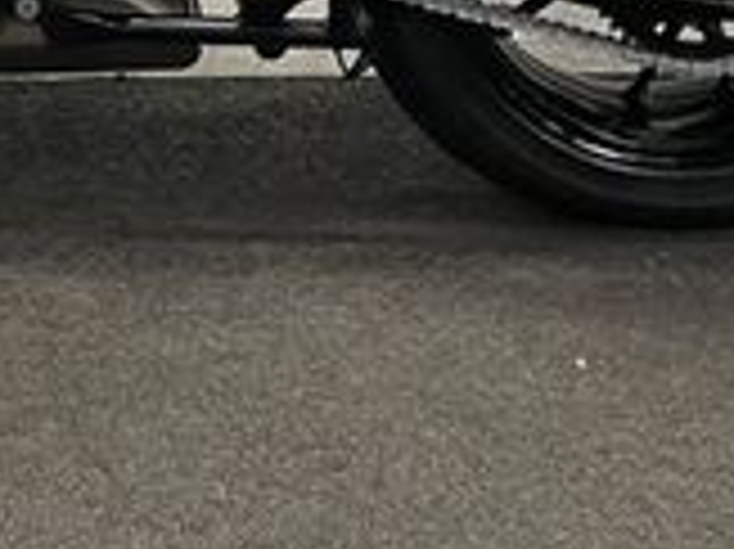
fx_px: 2161
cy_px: -504
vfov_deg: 12.9
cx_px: -86
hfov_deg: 18.5
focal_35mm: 102
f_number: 1.6
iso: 80
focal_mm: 5.1
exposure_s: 1/50
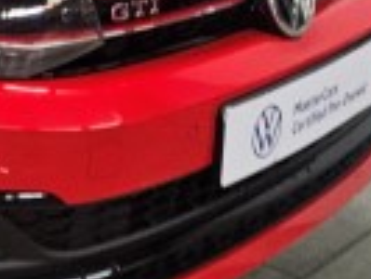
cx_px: -290
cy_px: -128
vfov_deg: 12.6
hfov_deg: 15.2
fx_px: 1201
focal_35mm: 112
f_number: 1.7
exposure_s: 1/100
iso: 400
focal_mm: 6.3
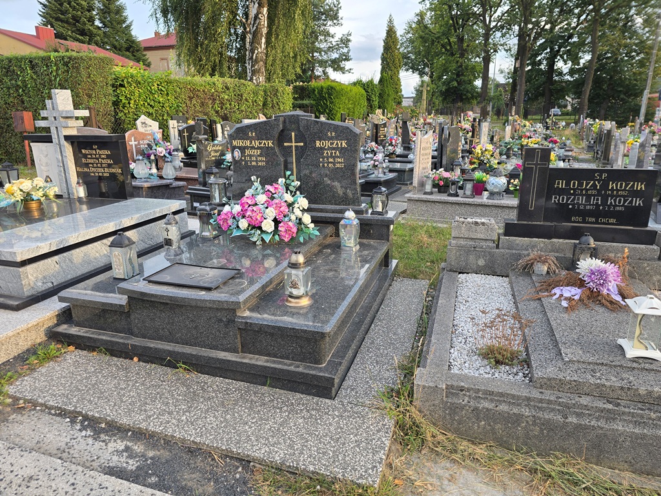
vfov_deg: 58.9
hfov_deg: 73.9
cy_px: 248
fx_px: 439
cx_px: 330
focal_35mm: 23
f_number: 1.7
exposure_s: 1/180
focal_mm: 6.3
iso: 25
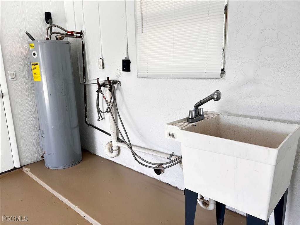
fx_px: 225
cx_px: 150
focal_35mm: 26
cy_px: 112
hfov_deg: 67.3
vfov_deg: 53.1
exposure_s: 1/120
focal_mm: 5.7
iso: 50
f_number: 1.5
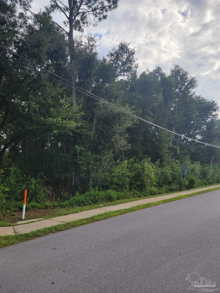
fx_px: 220
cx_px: 110
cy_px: 146
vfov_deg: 67.3
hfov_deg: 53.1
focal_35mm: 26
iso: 40
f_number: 1.8
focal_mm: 5.4
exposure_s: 1/1013
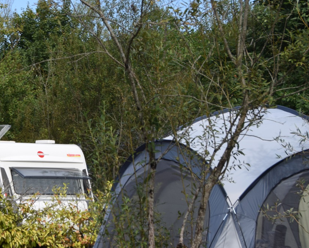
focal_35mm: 107
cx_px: 15
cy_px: 148
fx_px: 979
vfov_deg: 14.4
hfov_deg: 17.6
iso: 200
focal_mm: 35
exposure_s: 1/250
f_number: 8
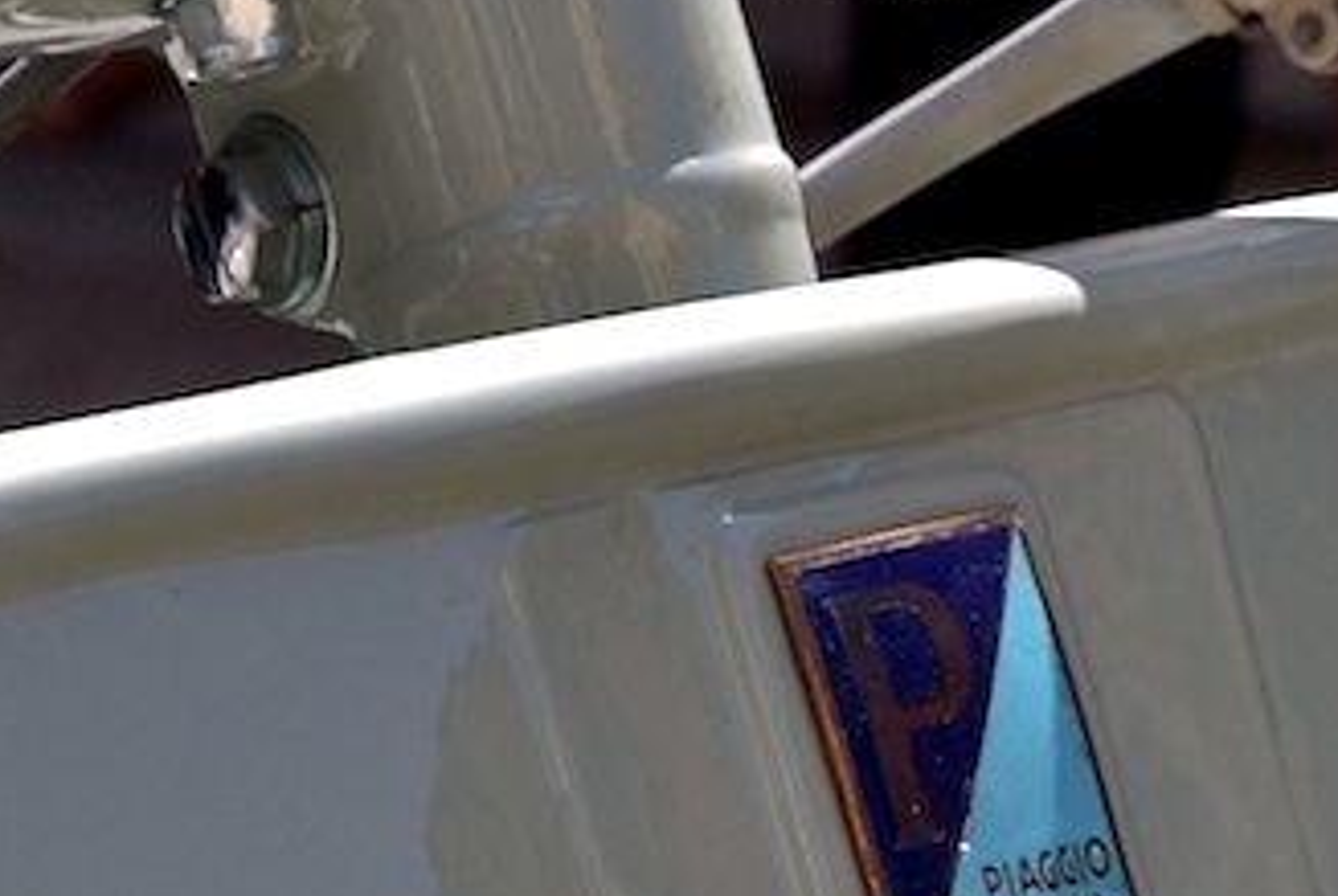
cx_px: 835
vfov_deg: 4.7
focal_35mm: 291
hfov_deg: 7.1
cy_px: 1307
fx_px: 10830
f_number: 13
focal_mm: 62
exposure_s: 1/640
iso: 640
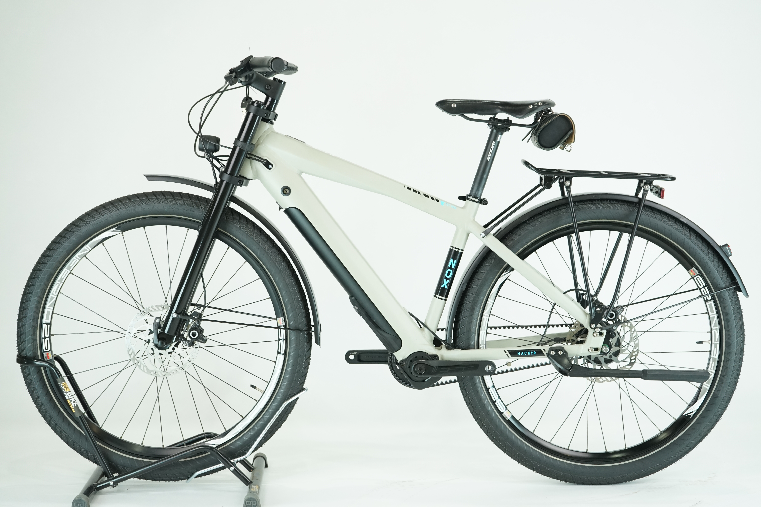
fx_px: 1311
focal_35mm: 62
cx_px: 380
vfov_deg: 21.9
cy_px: 254
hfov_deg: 32.4
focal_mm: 62
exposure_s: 1/200
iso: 1600
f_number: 5.6
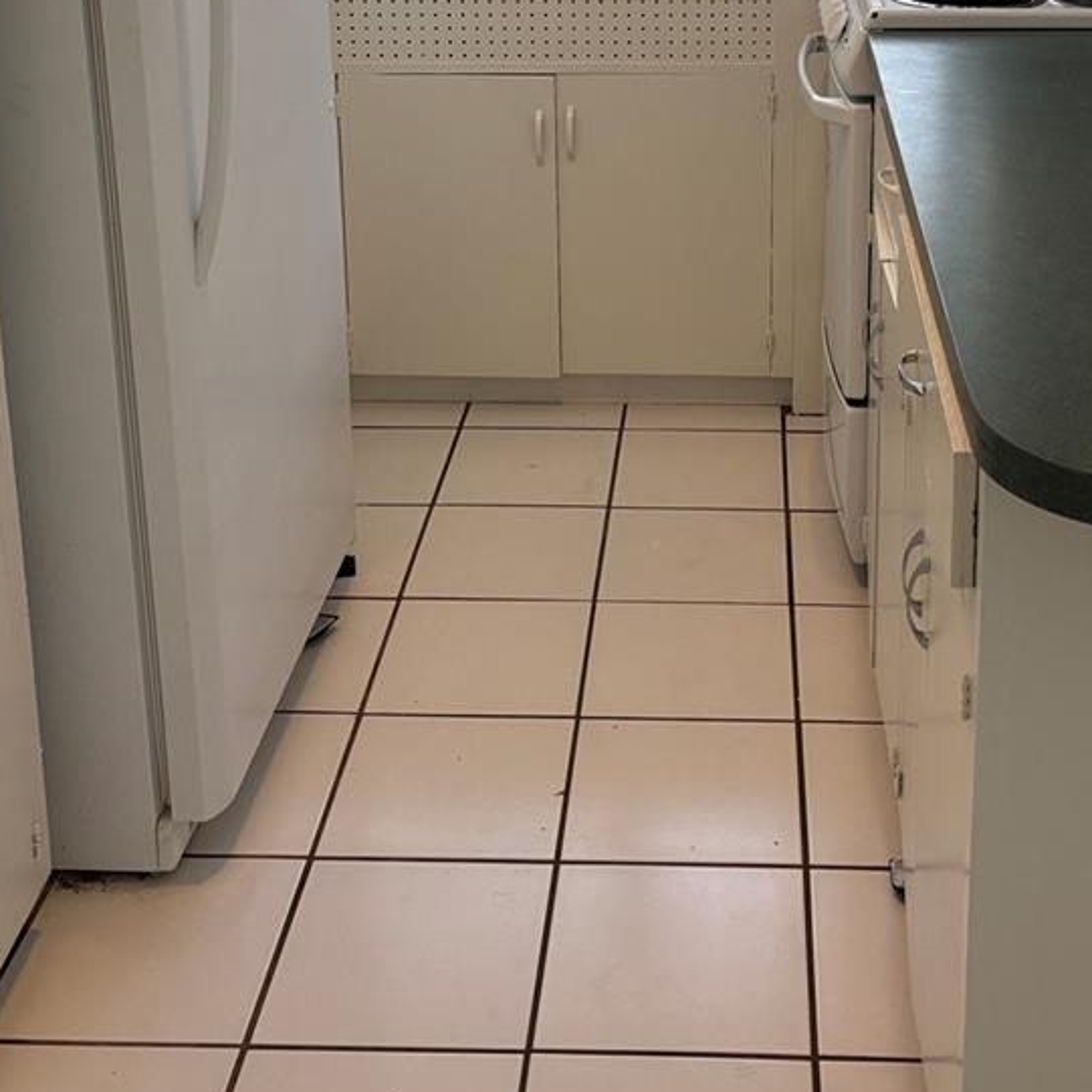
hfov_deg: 33.3
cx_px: 664
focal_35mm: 51
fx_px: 1820
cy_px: 71
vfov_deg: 31.5
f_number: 1.6
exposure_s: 1/120
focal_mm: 5.96
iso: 80
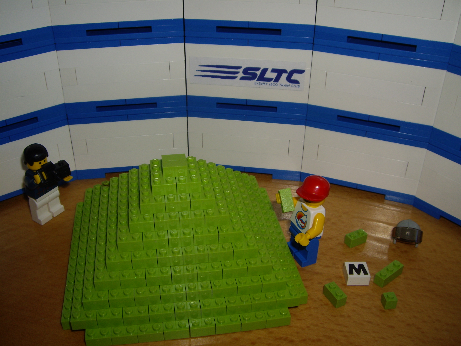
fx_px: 506
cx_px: 230
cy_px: 173
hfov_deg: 49.0
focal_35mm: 38
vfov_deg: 37.7
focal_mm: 6.2
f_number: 4.3
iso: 50
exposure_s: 1/40
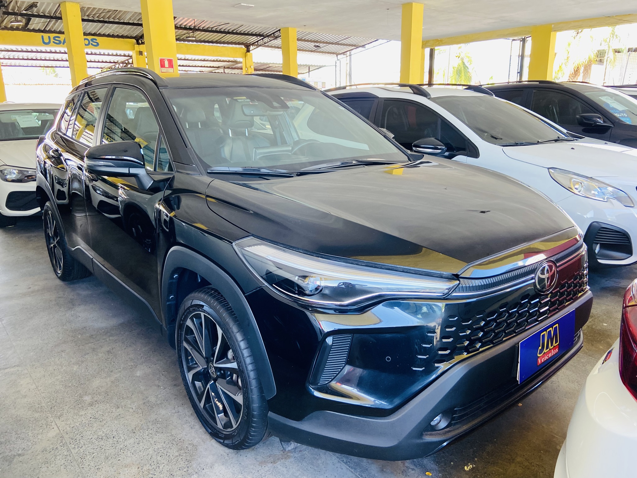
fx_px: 478
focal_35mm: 26
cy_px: 239
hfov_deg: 67.3
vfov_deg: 53.1
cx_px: 318
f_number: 1.8
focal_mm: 4.25
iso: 125
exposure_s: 1/114
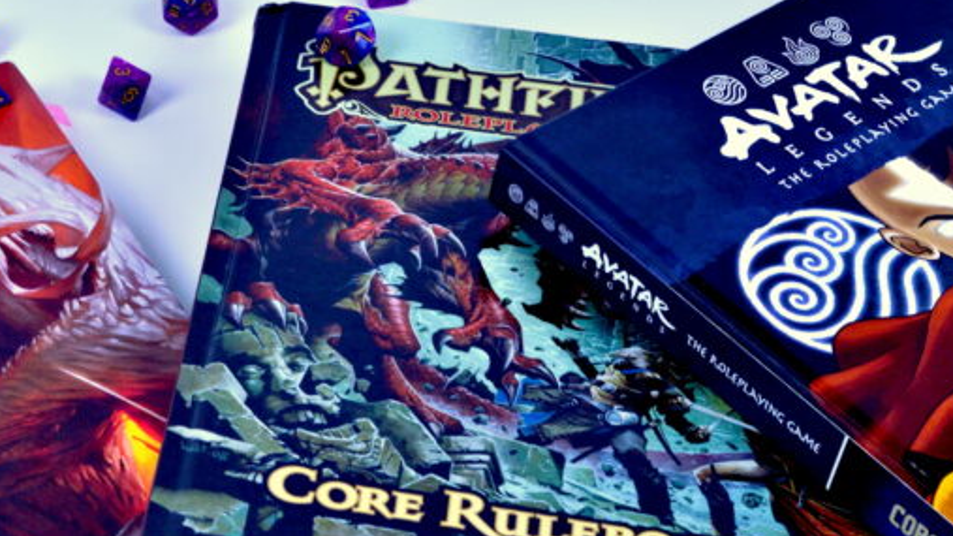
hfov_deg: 18.0
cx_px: 344
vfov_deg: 10.2
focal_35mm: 119
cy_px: 319
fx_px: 3007
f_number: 9
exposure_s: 1/40
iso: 200
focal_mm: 50
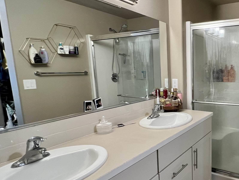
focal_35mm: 25
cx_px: 204
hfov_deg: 61.3
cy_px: 96
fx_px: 173
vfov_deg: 54.8
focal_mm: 1.57
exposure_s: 1/60
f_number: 1.8
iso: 250
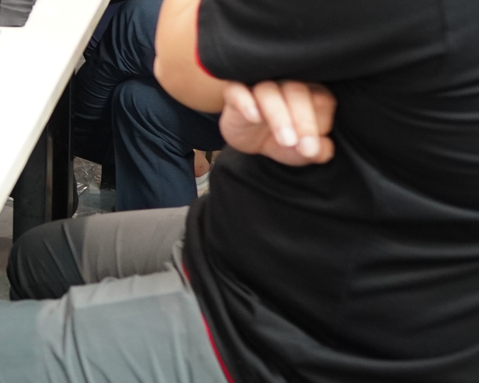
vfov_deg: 17.3
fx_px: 1205
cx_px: -261
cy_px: -70
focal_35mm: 85
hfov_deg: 19.3
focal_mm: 16
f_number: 2.2
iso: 640
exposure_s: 1/40
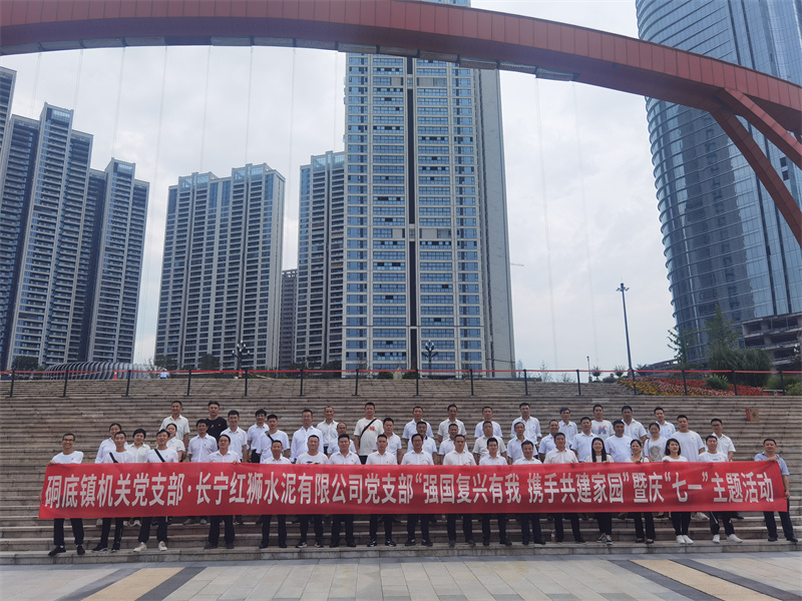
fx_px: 672
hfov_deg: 61.7
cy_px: 300
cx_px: 401
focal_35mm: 29
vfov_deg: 48.2
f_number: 1.9
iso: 50
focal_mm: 6.71
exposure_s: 1/3802
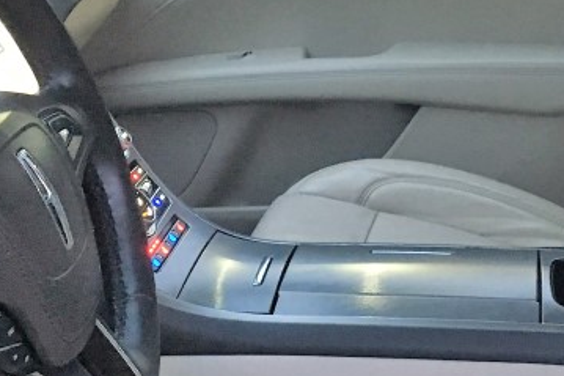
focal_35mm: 86
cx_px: 218
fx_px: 1347
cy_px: 171
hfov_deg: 23.6
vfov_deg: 15.9
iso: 200
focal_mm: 4.15
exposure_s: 1/15
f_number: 2.2
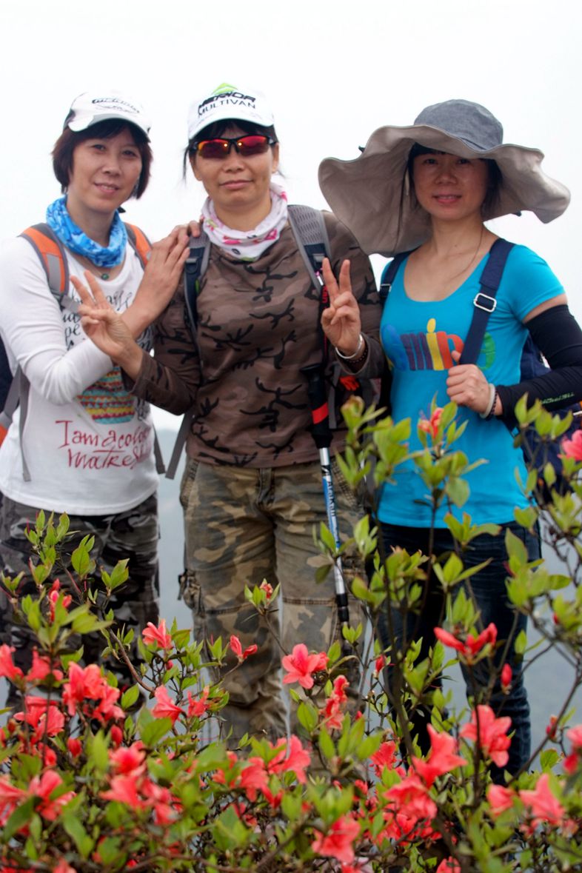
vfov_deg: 19.5
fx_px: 2546
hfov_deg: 13.0
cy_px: 436
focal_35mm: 105
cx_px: 291
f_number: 6.3
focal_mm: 70
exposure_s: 1/250
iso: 200
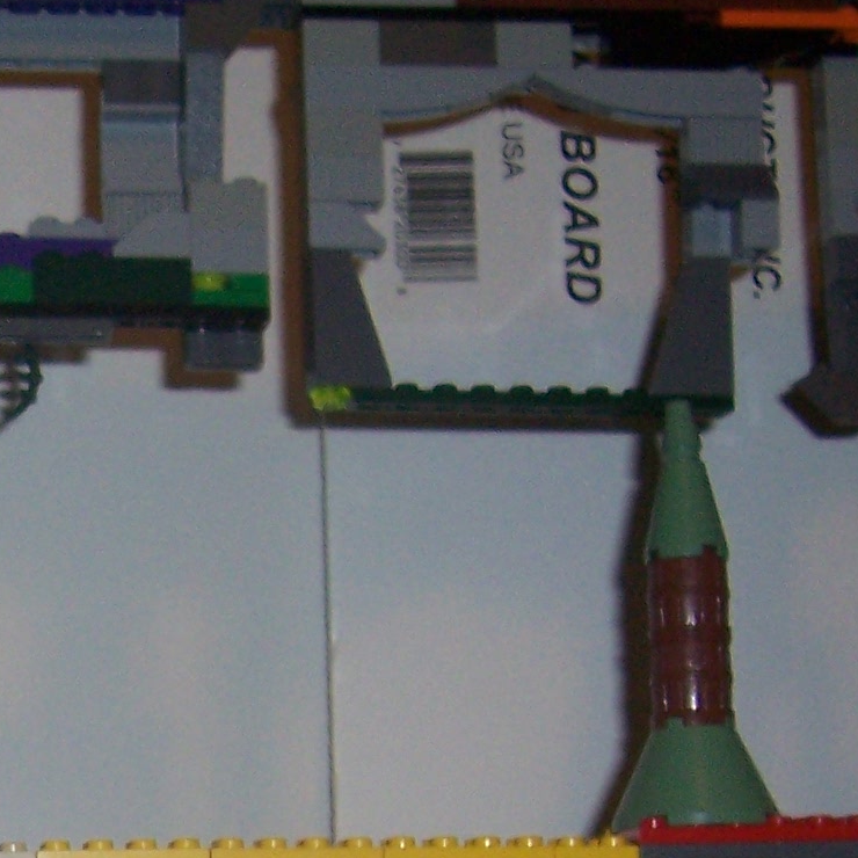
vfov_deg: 16.1
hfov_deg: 16.0
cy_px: 1031
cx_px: -212
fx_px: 2916
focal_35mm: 104
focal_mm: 5.6
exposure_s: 1/60
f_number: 2.7
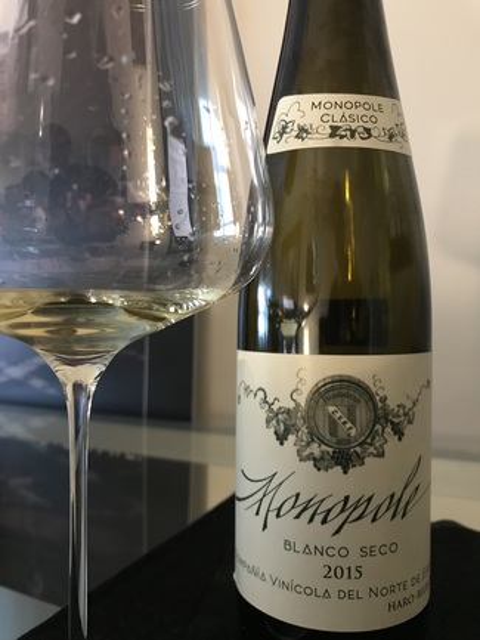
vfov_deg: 63.4
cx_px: 240
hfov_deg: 49.8
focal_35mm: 28
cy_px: 320
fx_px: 517
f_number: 1.8
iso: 80
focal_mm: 3.99
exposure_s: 1/6
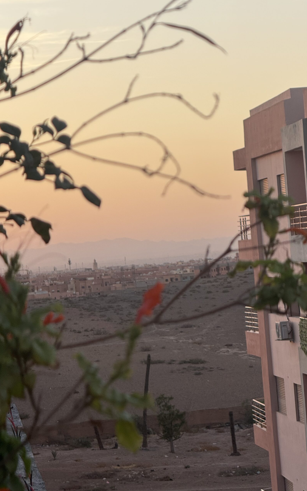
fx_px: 1714
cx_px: 168
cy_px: 244
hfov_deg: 10.2
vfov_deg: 16.3
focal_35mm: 128
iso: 50
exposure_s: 1/188
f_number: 2.8
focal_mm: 15.66
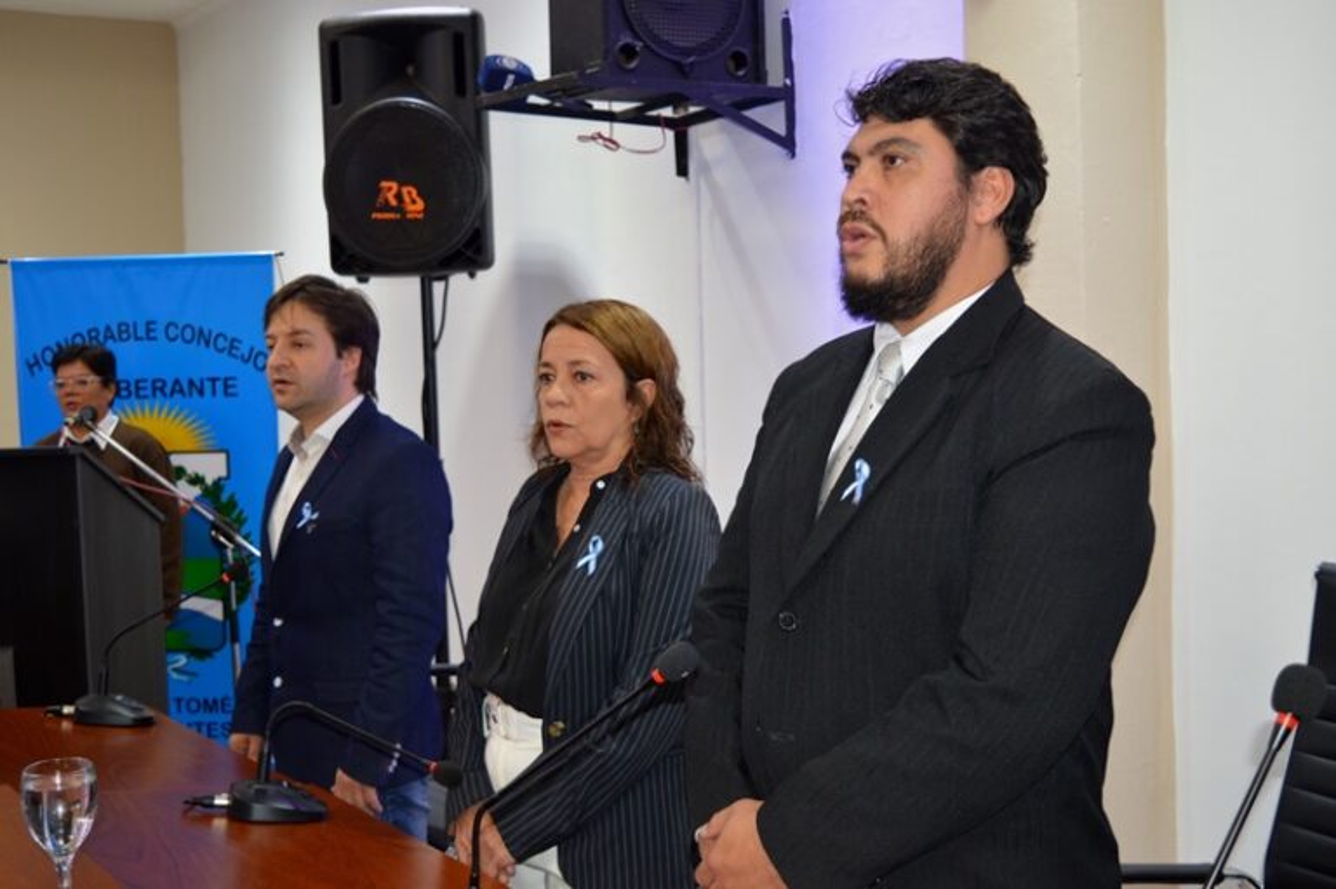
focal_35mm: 44
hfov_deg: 45.0
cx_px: 668
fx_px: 1613
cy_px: 444
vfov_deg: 30.8
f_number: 4.2
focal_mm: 29
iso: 720
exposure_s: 1/60
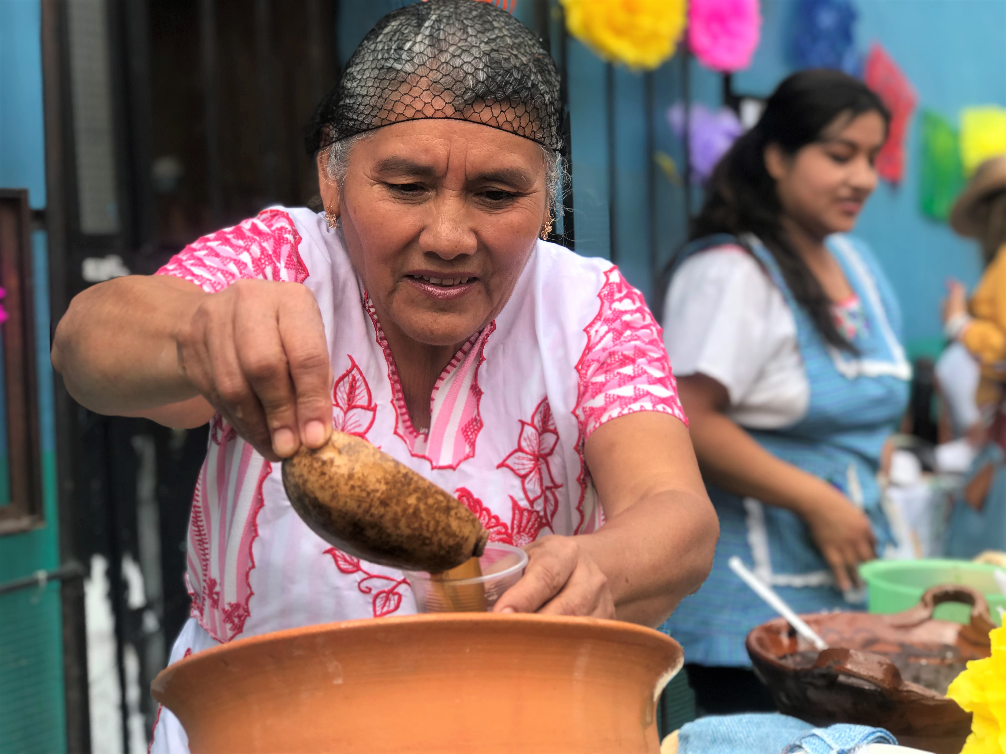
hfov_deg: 33.8
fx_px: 1657
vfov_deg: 25.7
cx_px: 503
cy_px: 377
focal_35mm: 57
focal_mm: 6.6
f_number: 2.8
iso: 20
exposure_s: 1/231
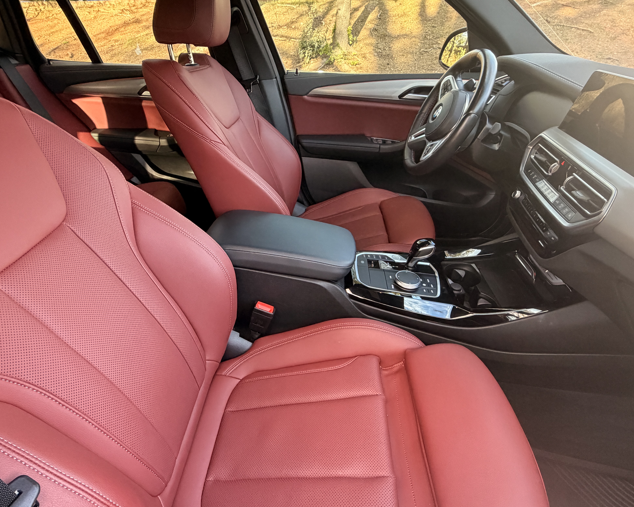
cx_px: 283
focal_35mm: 20
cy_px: 230
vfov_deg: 68.0
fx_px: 375
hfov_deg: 80.1
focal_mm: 2.22
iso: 320
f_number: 2.2
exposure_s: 1/64
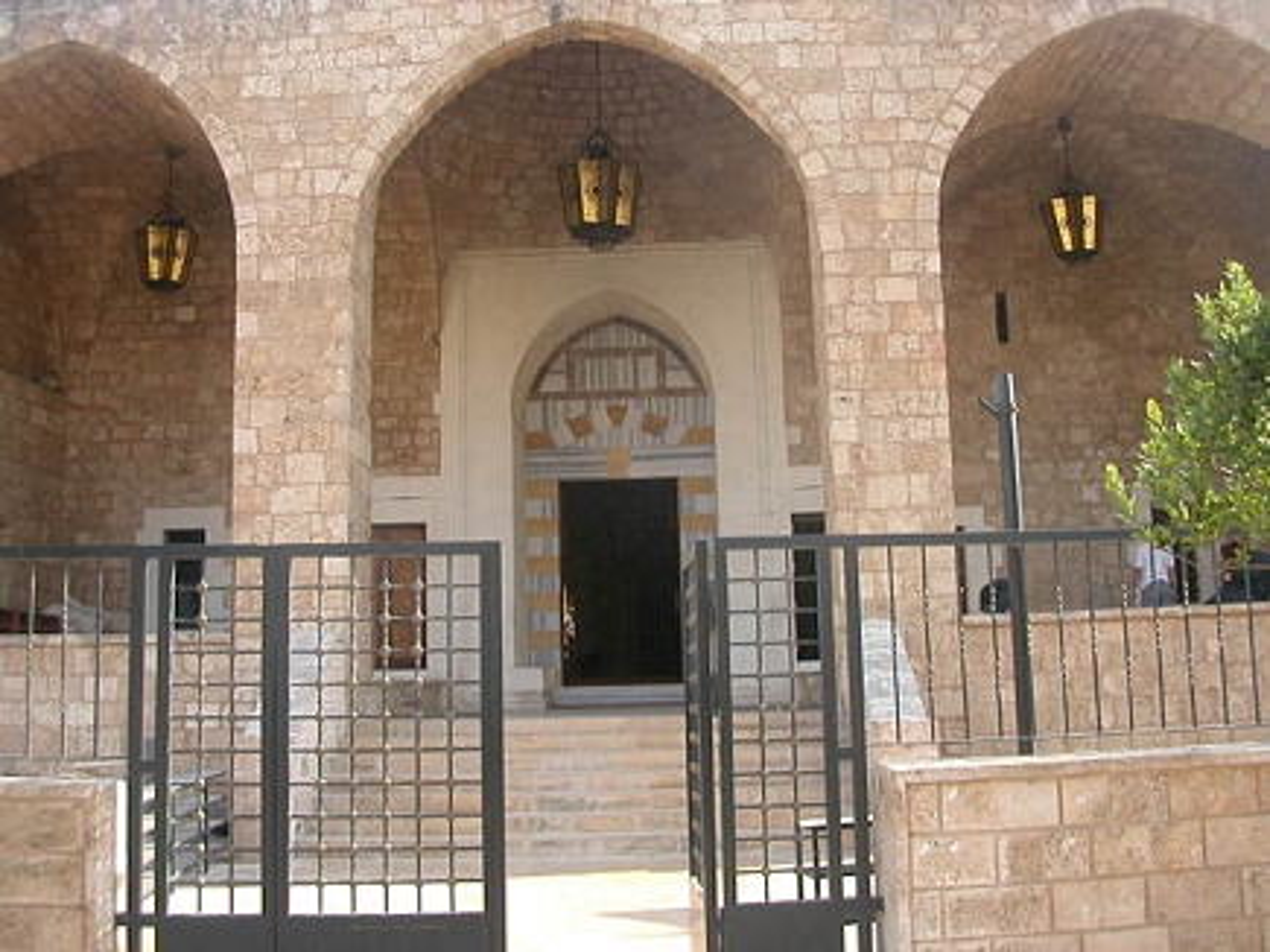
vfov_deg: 38.6
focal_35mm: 37
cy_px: 476
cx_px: 635
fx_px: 1357
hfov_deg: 50.2
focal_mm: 5.6
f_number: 2.7
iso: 100
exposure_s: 1/307
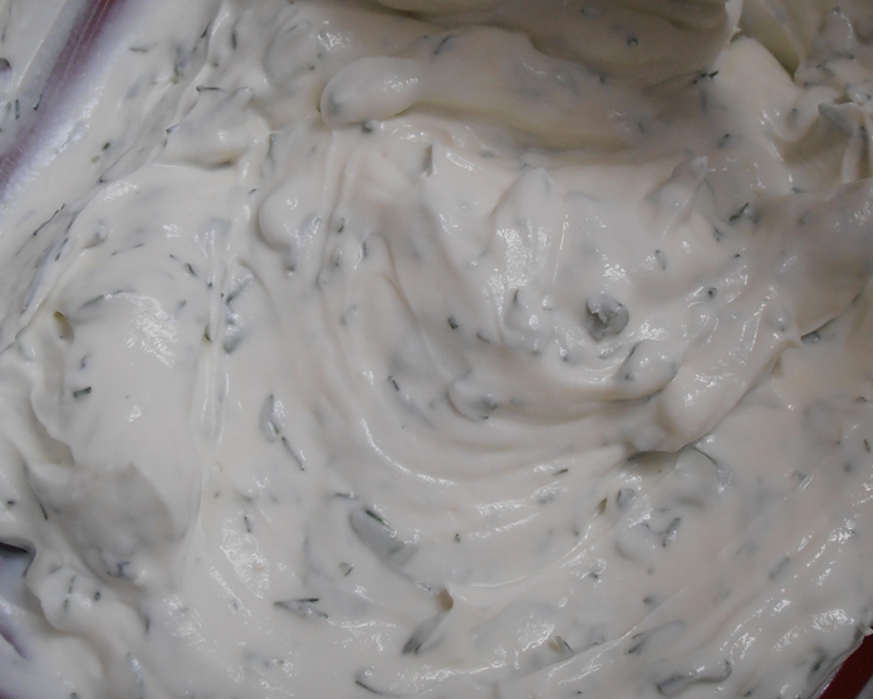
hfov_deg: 35.9
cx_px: 509
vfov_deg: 29.1
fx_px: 1344
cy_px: 300
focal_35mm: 52
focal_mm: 6.61
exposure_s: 1/320
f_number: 3.9
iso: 100
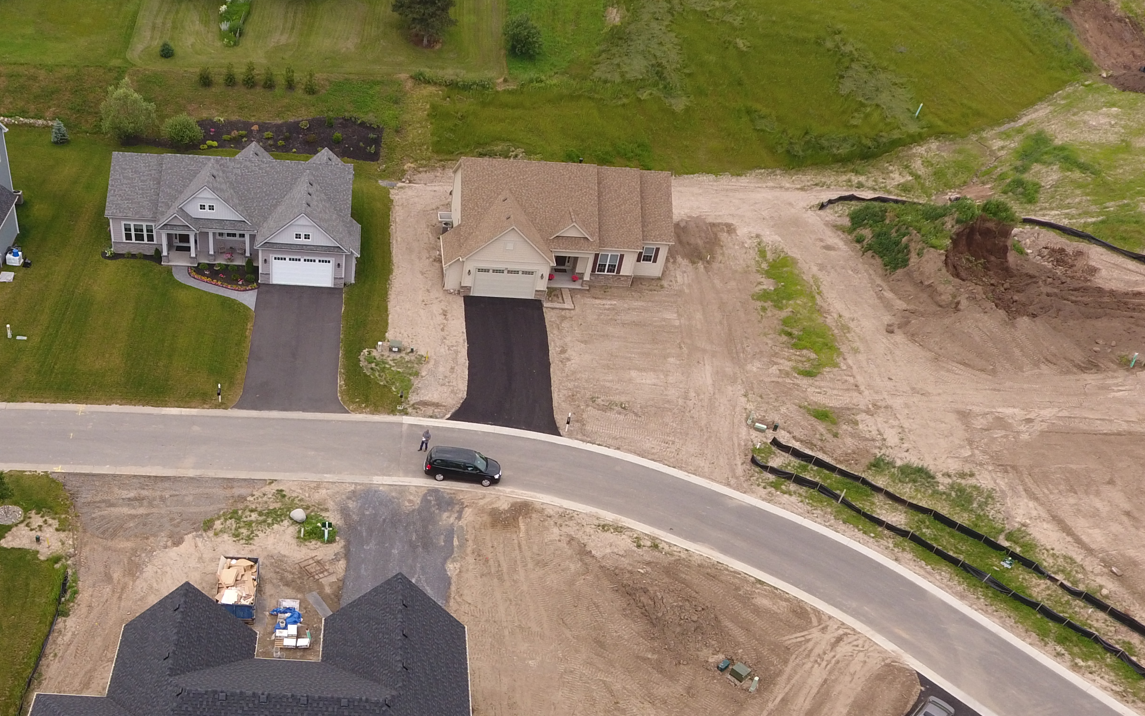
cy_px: 546
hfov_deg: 53.9
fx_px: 1092
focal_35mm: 35
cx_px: 354
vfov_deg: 35.4
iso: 146
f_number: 2.8
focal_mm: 3.61
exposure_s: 1/100
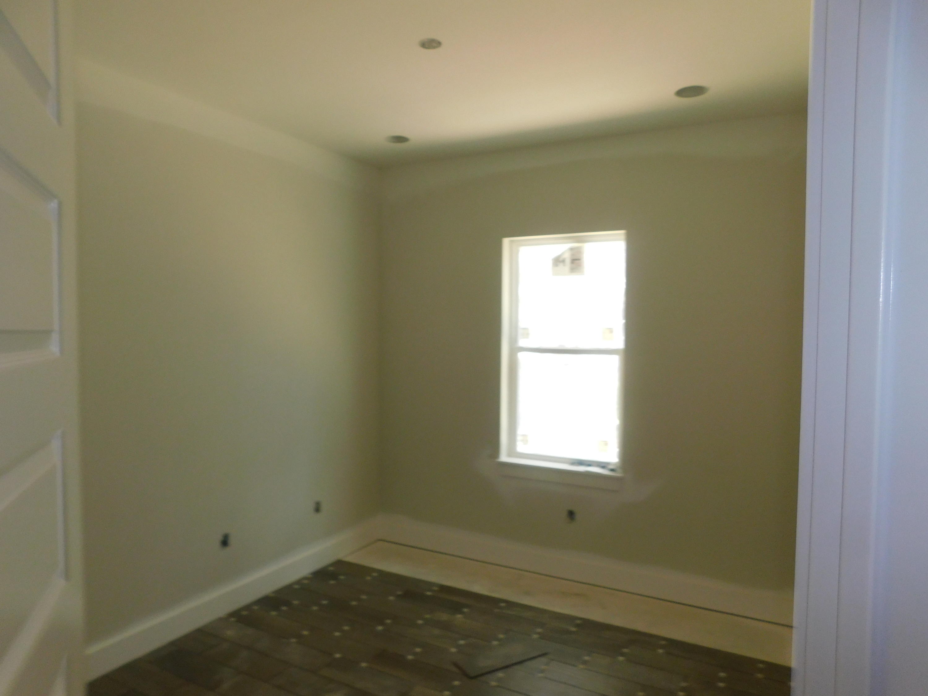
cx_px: 464
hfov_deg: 73.9
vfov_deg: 58.9
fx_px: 617
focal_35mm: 23
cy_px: 348
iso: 200
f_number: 3
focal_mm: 4
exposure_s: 1/30
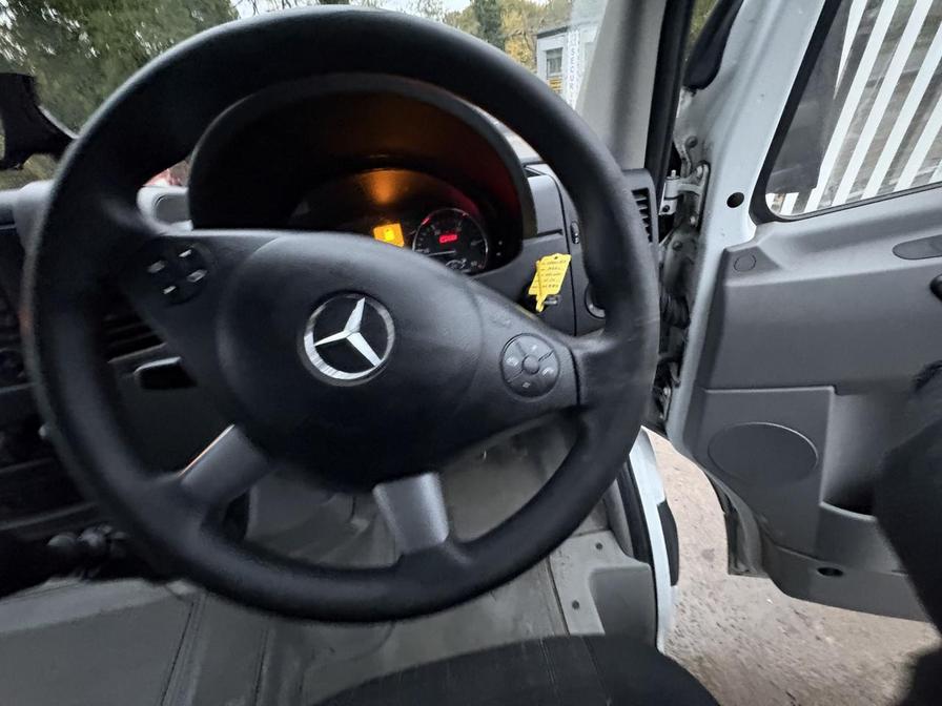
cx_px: 471
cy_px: 353
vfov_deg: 85.7
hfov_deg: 102.1
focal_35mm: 14
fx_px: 381
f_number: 2.2
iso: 1250
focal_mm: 2.22
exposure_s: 1/30
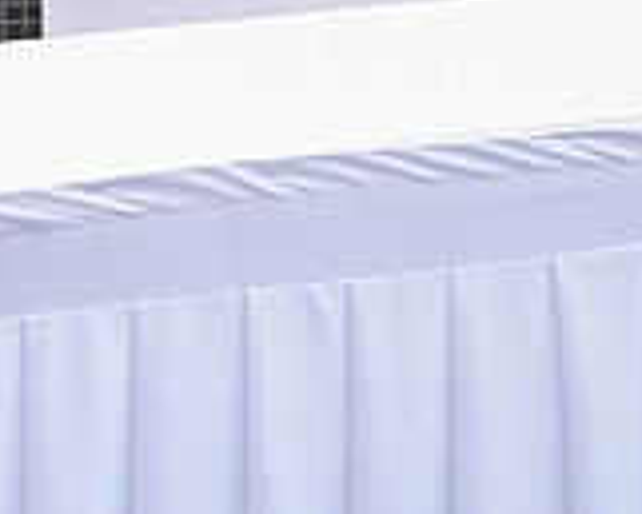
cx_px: 1998
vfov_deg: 6.9
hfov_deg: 7.9
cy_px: -857
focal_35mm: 209
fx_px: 3974
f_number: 7.1
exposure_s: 1/125
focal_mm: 28
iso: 250
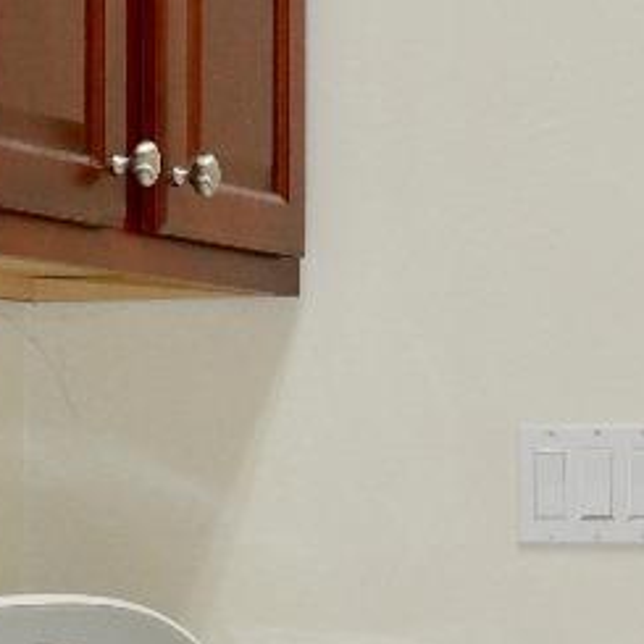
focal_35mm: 148
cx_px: 255
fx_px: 3115
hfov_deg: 11.8
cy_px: 208
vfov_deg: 11.8
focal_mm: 20
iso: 500
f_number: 4.5
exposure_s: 1/60
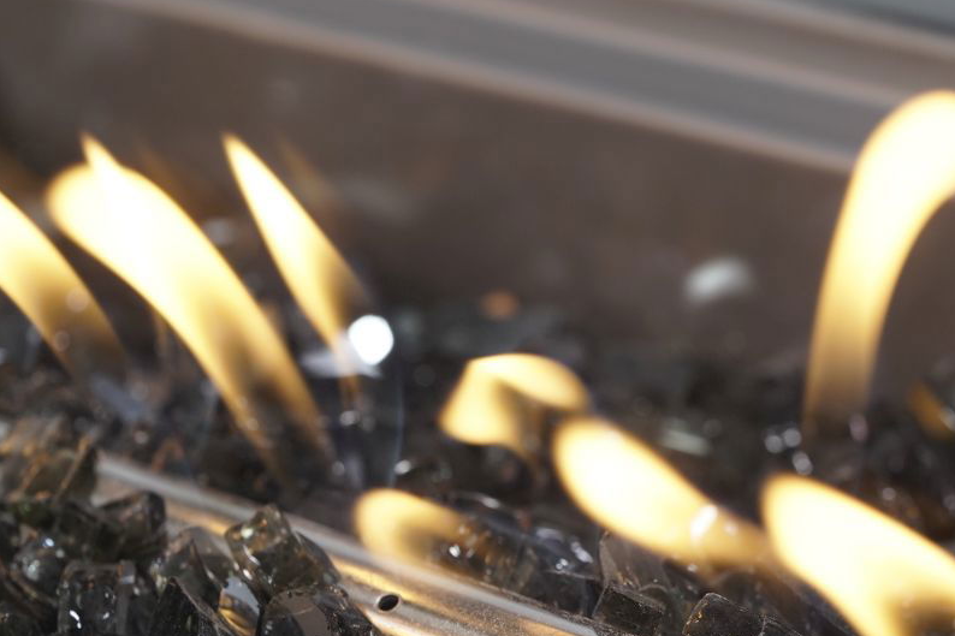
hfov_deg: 15.1
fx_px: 3607
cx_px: 479
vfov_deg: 10.1
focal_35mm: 136
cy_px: 517
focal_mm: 90
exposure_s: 1/125
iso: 1250
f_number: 7.1
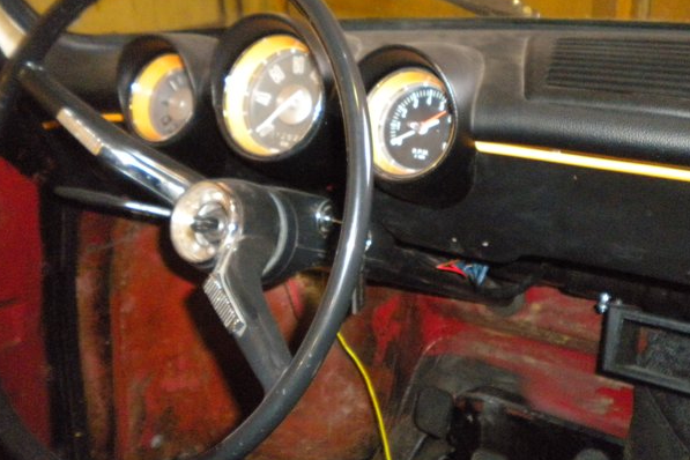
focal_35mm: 39
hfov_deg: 49.5
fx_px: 747
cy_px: 212
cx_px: 364
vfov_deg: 34.2
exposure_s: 1/30
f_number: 3.1
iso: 800
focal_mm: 6.3
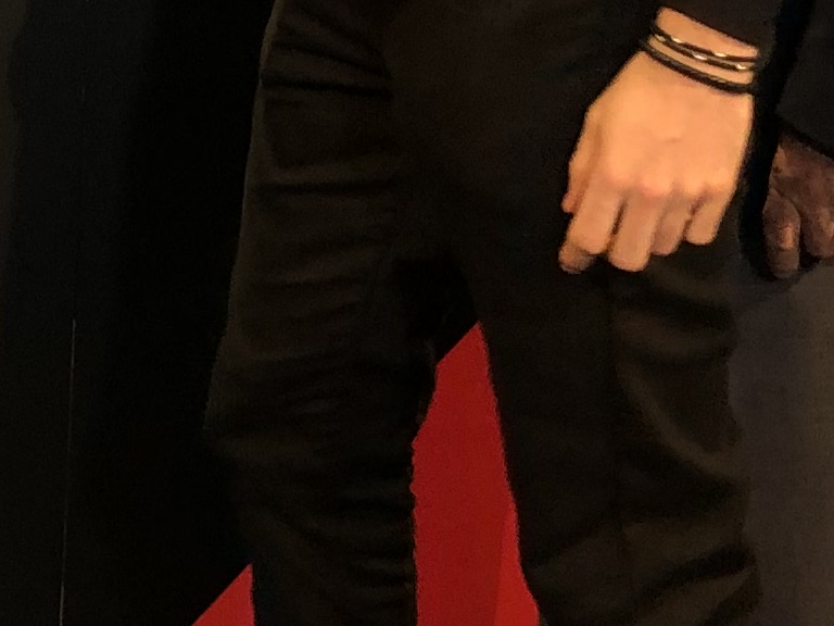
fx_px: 3542
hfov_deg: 13.3
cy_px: -72
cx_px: 68
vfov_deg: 10.0
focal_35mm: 147
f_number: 1.8
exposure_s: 1/48
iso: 160
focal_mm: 4
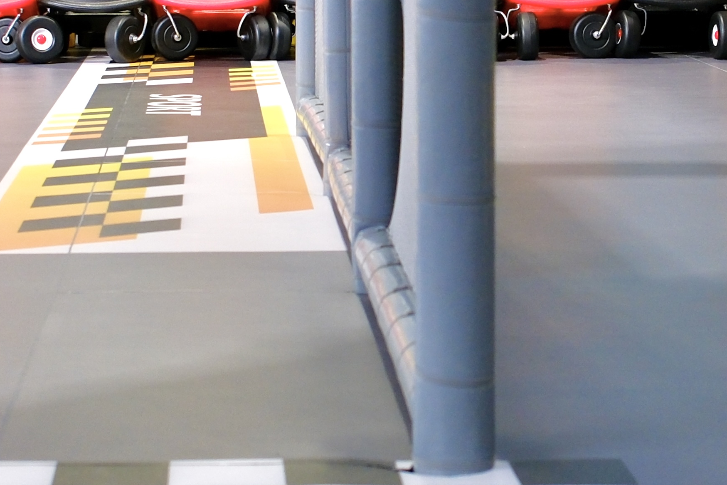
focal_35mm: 90
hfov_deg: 22.6
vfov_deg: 15.1
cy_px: 132
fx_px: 1817
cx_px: 437
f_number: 2.8
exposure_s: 1/100
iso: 640
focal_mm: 23
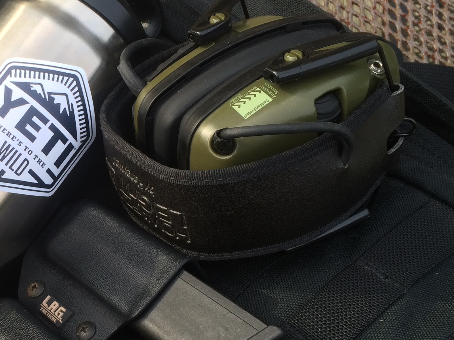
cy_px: 212
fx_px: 787
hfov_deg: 30.4
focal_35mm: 60
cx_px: 24
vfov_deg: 24.3
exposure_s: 1/191
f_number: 2.2
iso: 32
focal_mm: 4.15
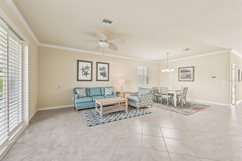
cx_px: 121
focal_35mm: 14
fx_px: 94
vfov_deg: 81.1
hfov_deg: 104.3
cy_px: 80
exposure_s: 1/15
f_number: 8
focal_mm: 14
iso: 400
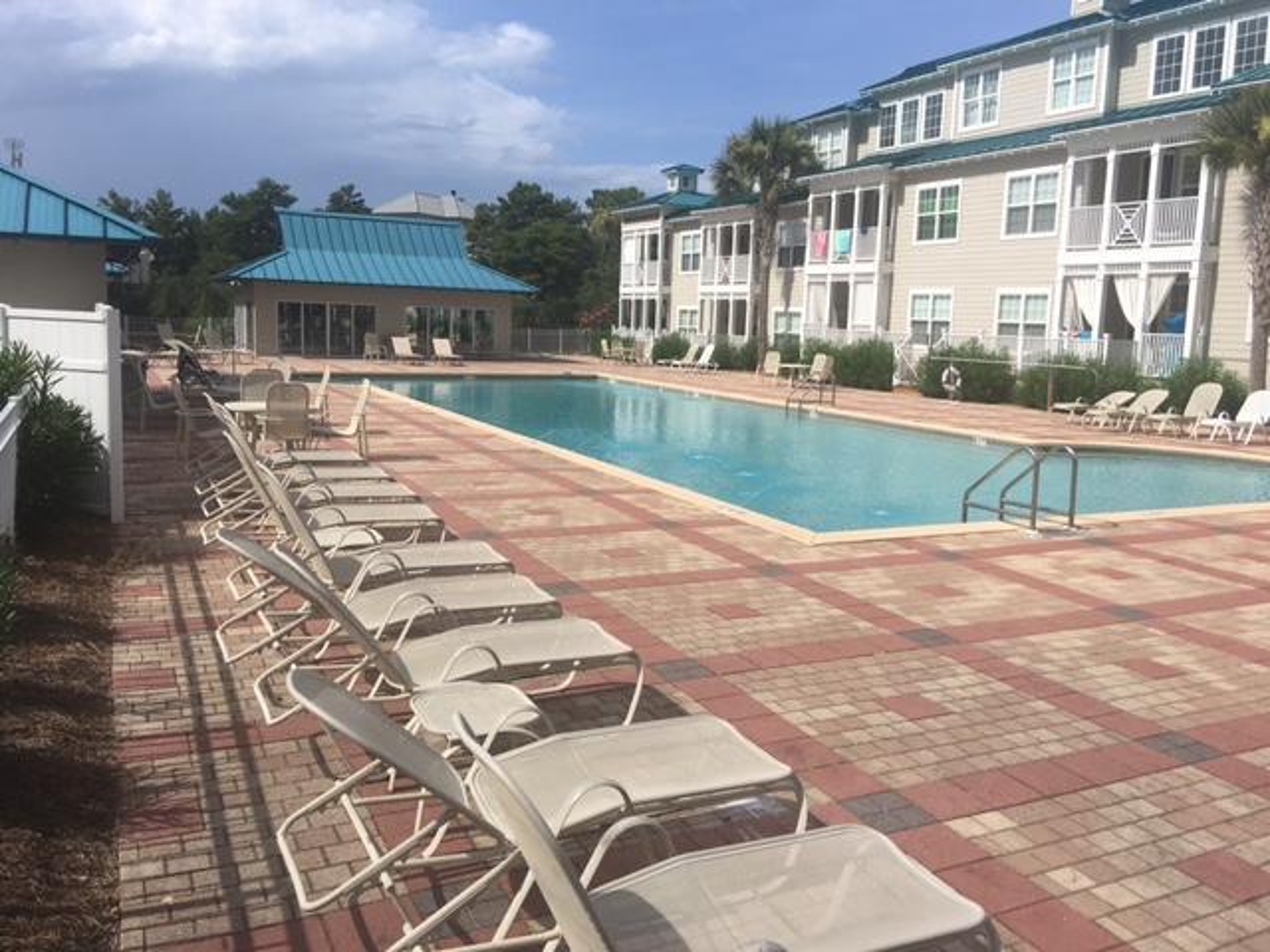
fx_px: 1064
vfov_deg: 48.2
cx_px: 635
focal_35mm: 29
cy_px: 476
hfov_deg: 61.7
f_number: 2.2
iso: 25
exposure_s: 1/2564
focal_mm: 4.15
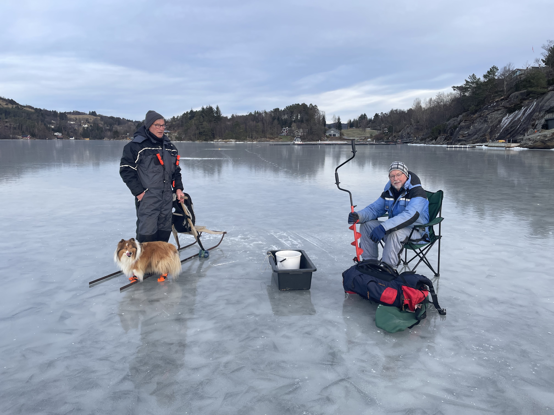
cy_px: 208
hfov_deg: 67.3
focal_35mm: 26
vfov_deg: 53.1
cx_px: 277
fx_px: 416
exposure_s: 1/917
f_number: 1.6
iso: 32
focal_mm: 4.2
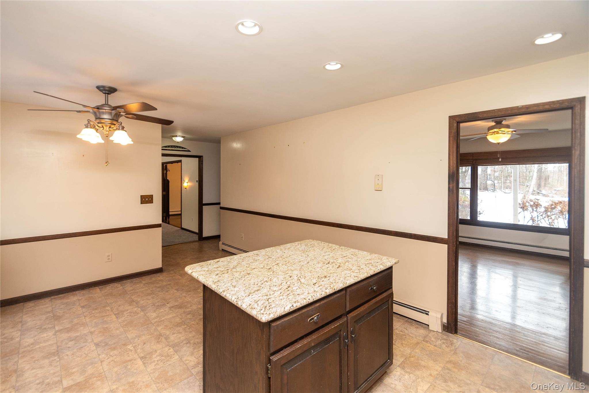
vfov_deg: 77.3
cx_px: 294
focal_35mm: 15
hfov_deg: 100.4
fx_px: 245
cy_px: 196
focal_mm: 10
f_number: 5.6
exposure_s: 1/60
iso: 640
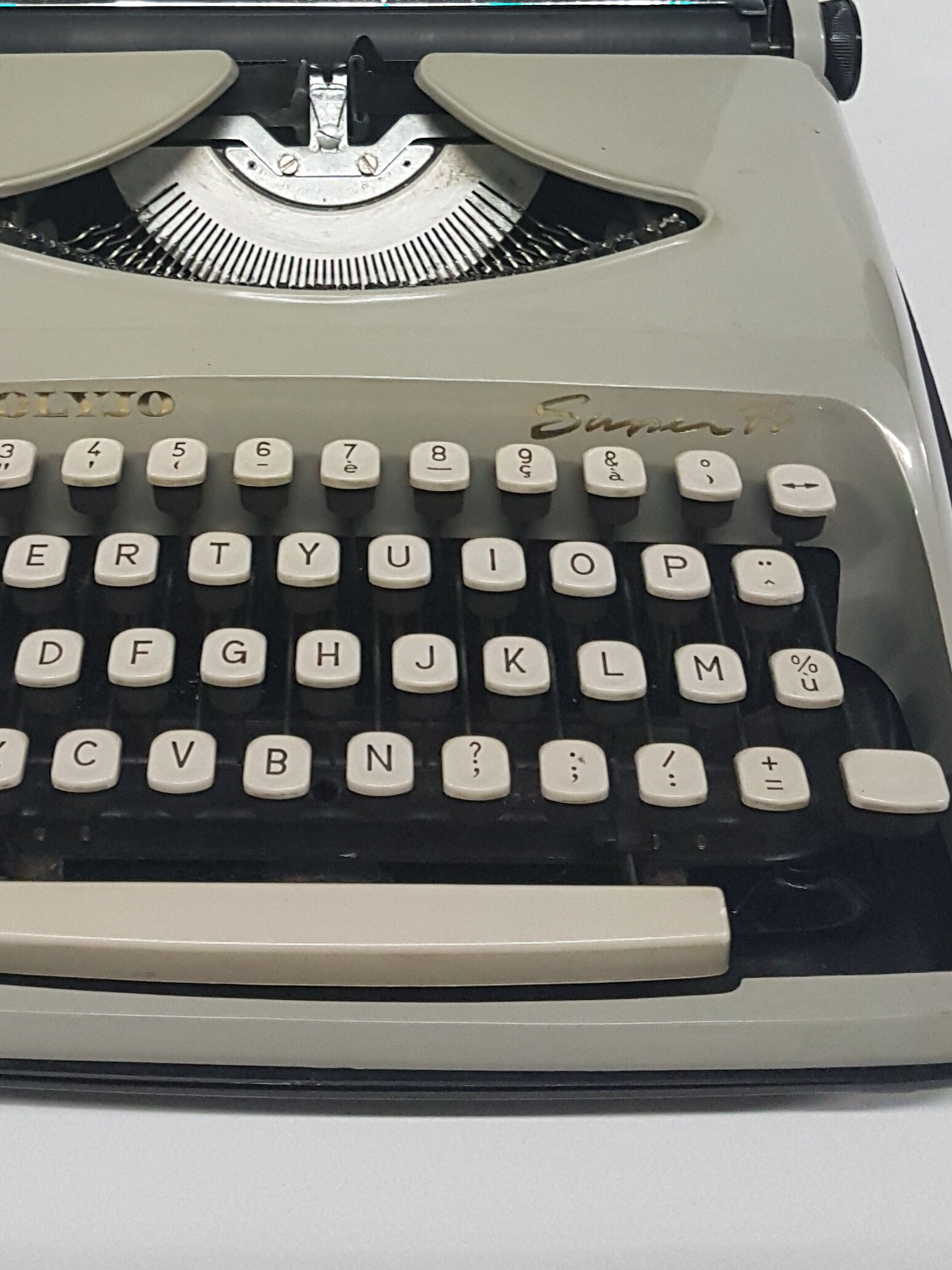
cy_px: 55
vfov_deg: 34.7
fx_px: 1870
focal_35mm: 51
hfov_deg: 28.4
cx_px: 325
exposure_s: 1/25
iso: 160
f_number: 1.7
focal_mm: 4.2
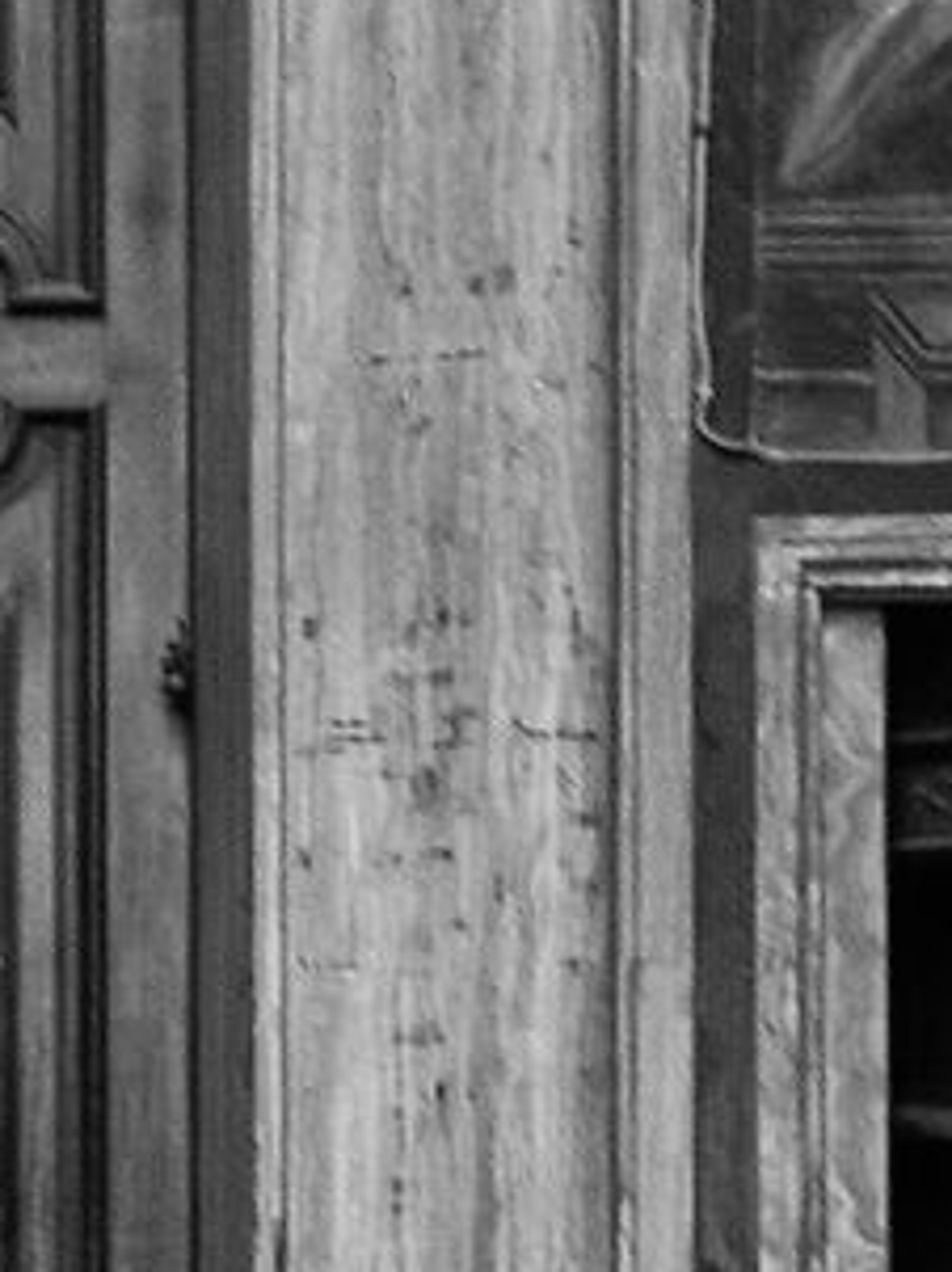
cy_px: -2654
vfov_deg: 2.5
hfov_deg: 1.9
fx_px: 29193
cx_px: -876
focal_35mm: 795
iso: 200
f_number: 4
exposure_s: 1/30
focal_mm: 50
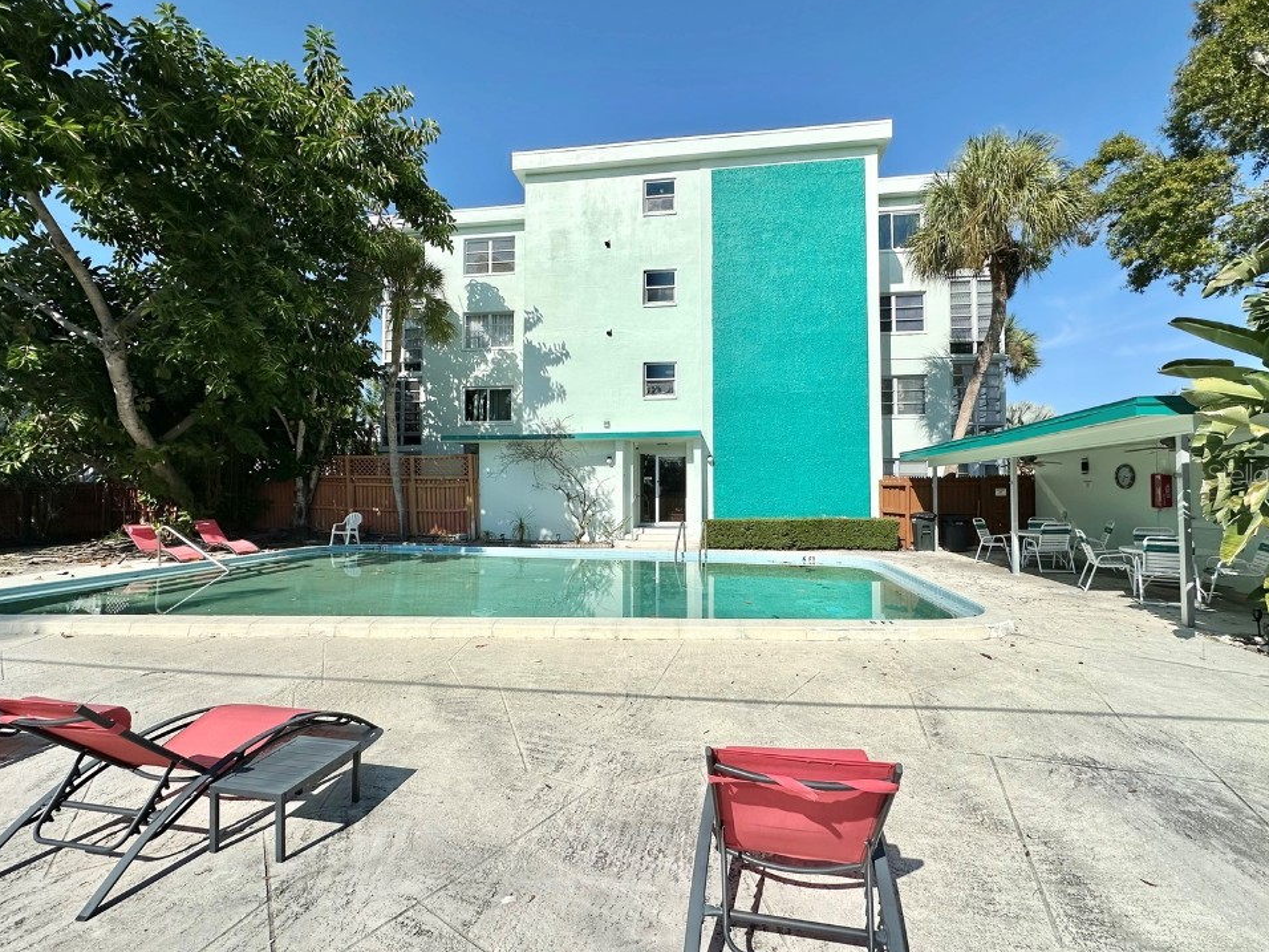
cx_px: 653
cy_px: 474
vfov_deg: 81.7
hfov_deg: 98.1
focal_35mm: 15
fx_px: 550
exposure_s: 1/5051
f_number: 2.2
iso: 50
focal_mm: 2.22
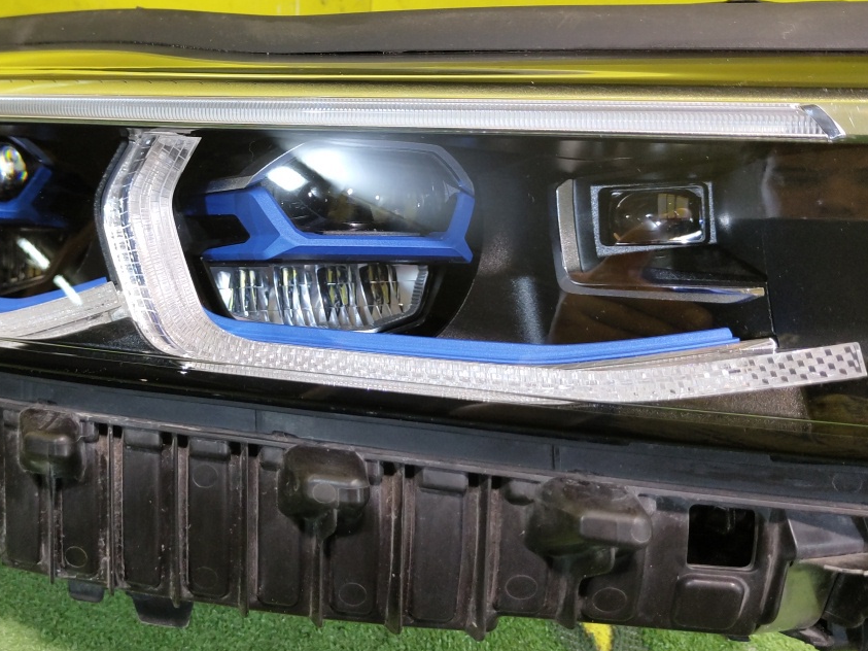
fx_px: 1028
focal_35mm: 41
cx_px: 331
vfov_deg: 34.8
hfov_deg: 45.4
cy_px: 217
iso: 259
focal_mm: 5.59
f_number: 1.88
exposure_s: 1/50
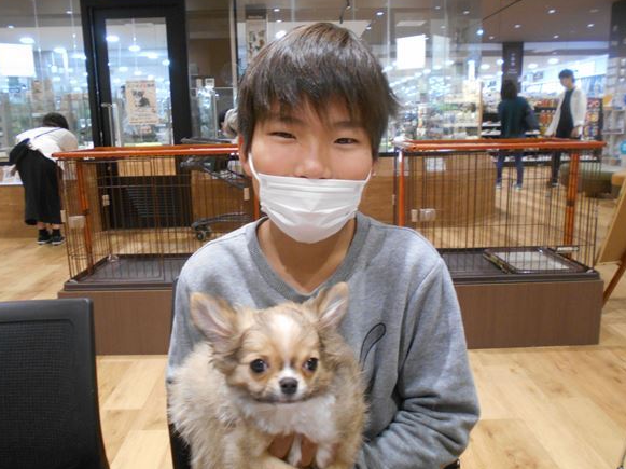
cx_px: 315
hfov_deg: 58.4
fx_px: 560
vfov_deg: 45.4
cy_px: 232
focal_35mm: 31
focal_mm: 5.1
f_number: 3.4
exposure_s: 1/30
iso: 400
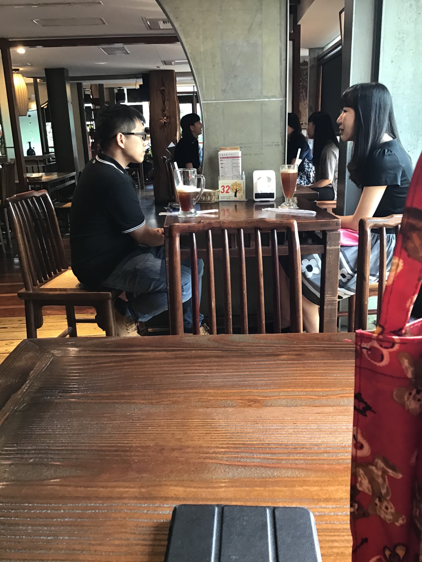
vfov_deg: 58.4
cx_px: 211
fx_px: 504
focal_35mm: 31
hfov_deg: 45.4
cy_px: 281
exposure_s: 1/30
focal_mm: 3.3
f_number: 2.4
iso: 80
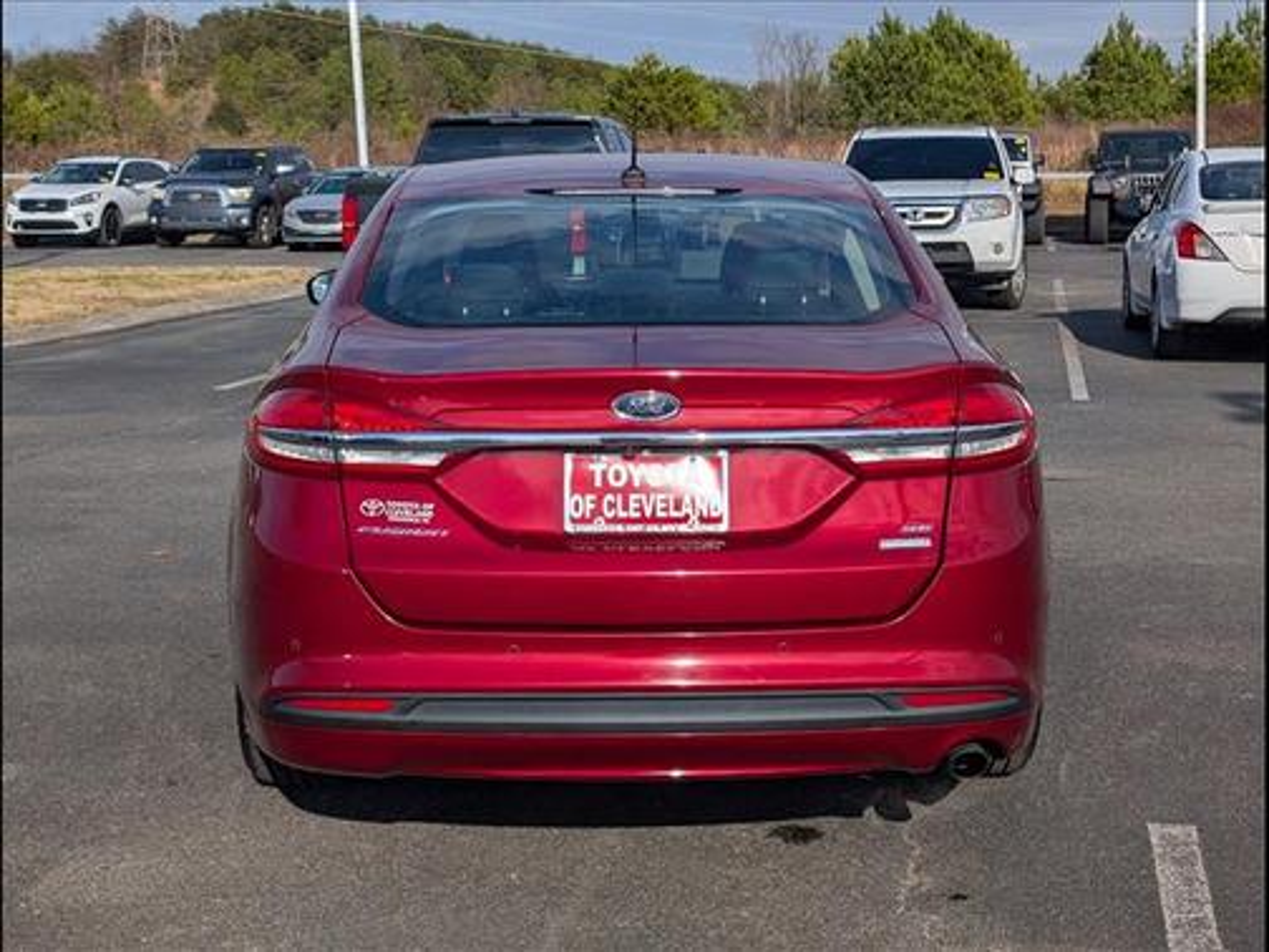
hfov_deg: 38.9
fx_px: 1796
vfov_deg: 29.7
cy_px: 476
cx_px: 634
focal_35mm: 49
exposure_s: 1/5000
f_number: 1.68
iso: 21
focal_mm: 6.9
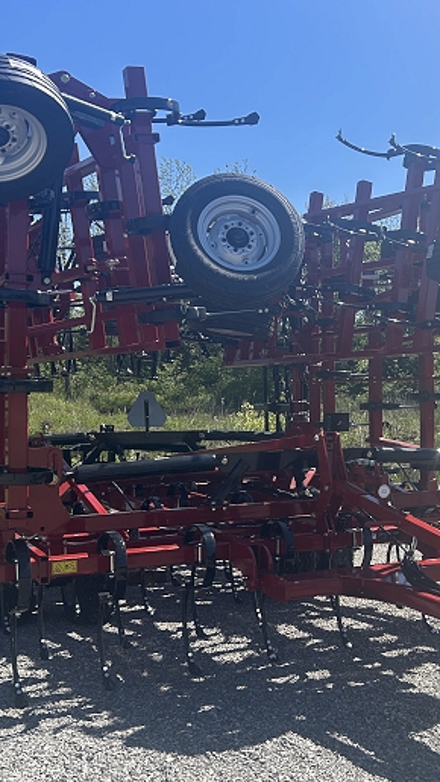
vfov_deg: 46.3
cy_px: 442
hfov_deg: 26.7
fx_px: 912
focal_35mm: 44
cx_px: 337
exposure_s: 1/3257
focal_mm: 5.7
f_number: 1.5
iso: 50
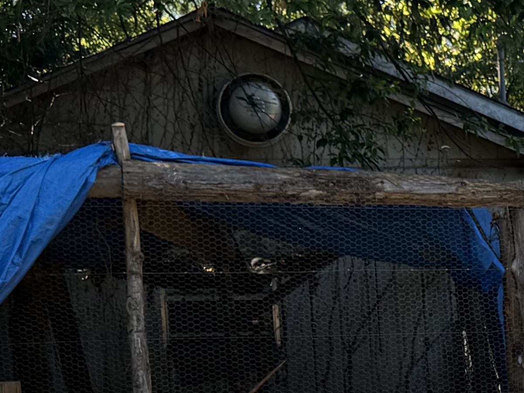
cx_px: 750
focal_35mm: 114
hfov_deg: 16.0
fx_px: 1726
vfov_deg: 12.7
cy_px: 482
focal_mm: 6.76
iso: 100
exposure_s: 1/813
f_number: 1.78
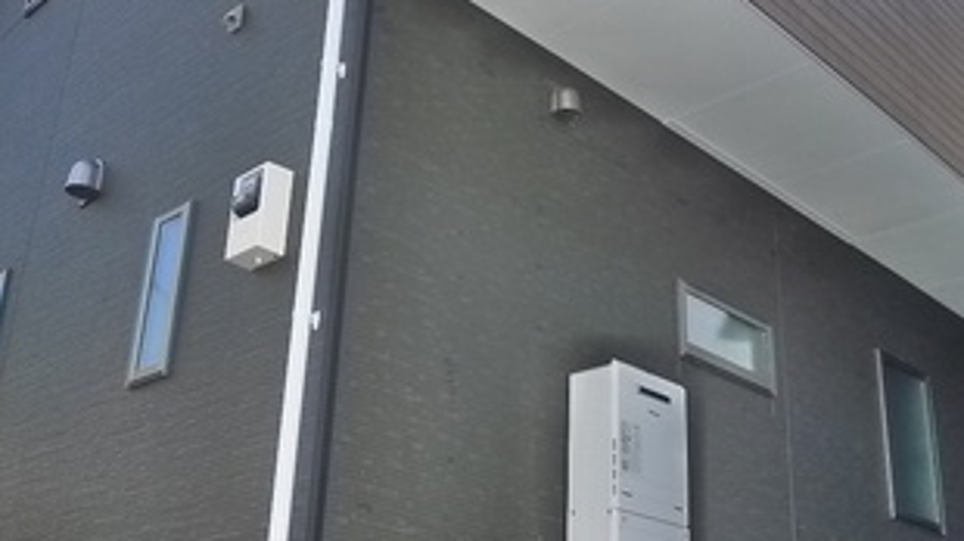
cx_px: 466
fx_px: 1507
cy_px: 222
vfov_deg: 20.3
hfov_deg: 35.5
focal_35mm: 59
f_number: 3.5
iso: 400
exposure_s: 1/500
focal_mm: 5.1
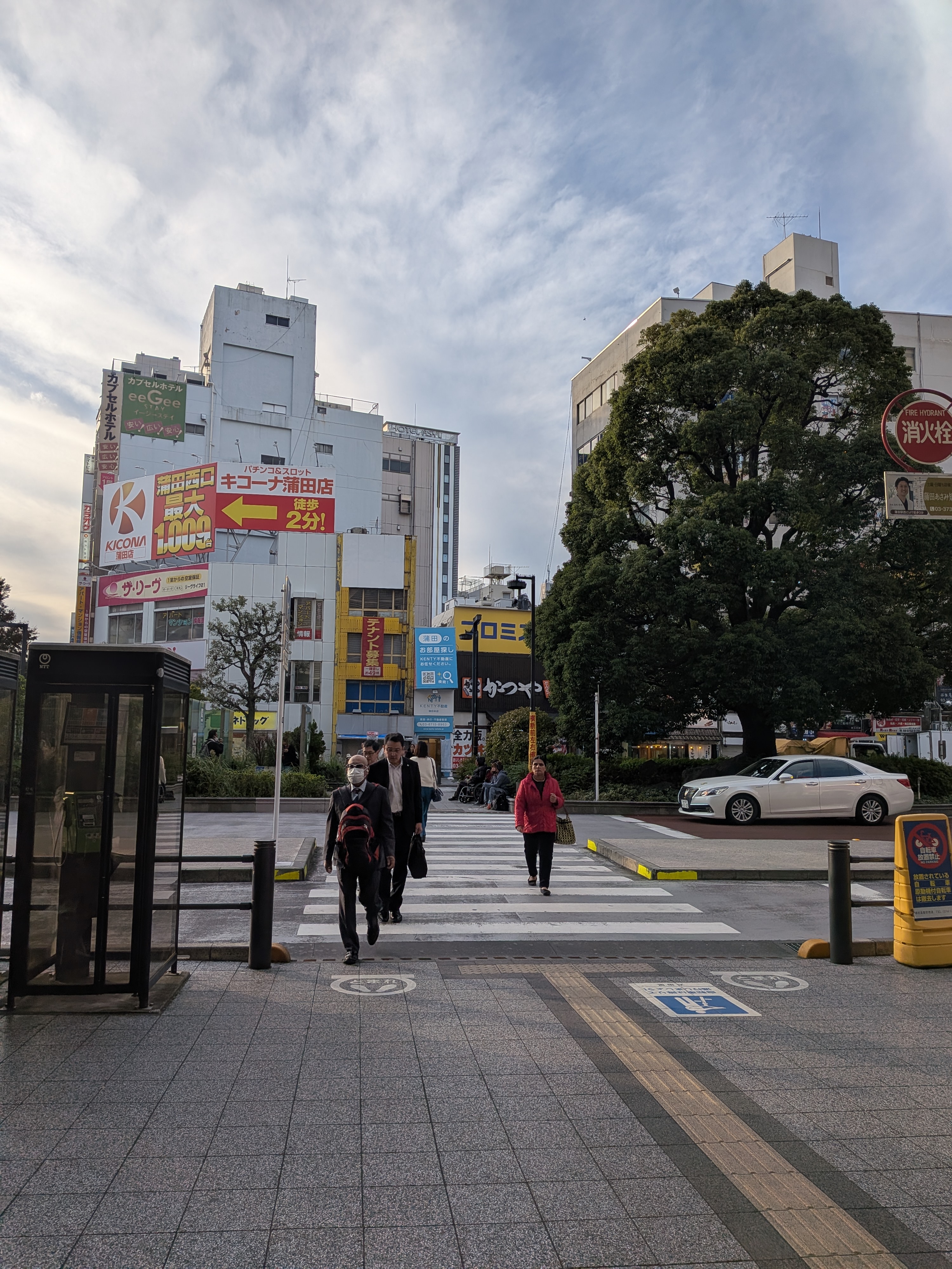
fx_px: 880
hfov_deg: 56.8
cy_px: 634
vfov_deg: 71.6
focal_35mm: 24
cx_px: 476
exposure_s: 1/1350
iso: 28
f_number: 1.7
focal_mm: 4.53
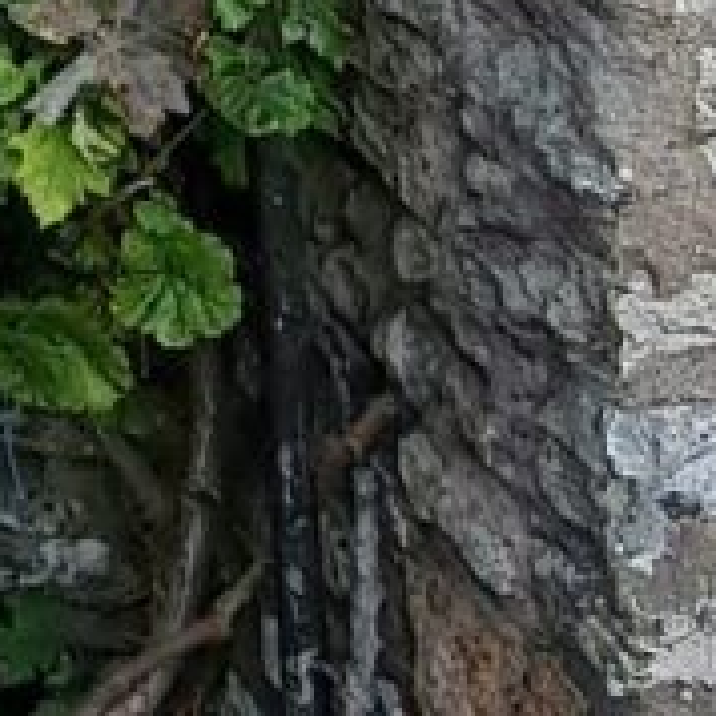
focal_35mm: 93
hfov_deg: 14.2
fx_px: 2176
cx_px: -889
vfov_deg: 16.9
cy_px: -370
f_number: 2.2
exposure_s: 1/463
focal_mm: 1.74
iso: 50
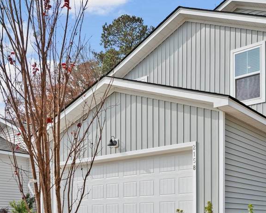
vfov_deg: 37.2
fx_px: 315
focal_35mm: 40
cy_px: 131
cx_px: 215
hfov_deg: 43.5
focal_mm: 19
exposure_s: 1/80
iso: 100
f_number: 8
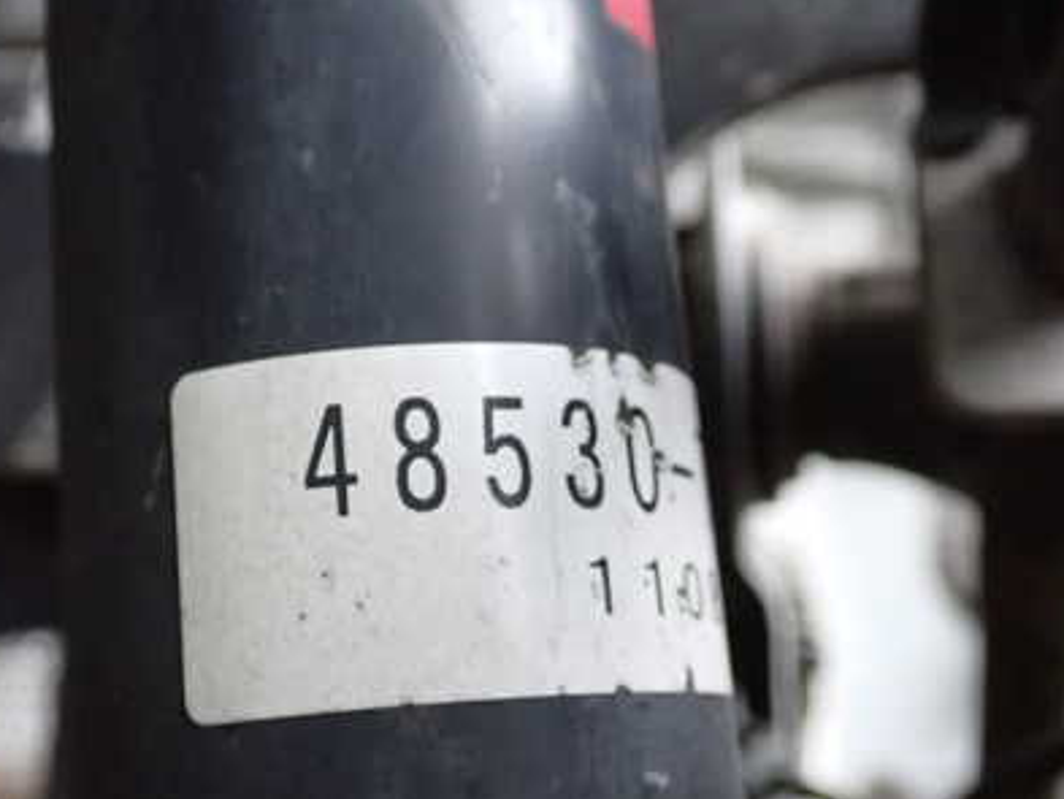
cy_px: 341
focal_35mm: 58
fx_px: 1783
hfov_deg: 33.1
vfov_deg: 25.2
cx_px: 428
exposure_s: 1/40
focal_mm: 6.83
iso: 1600
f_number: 2.7
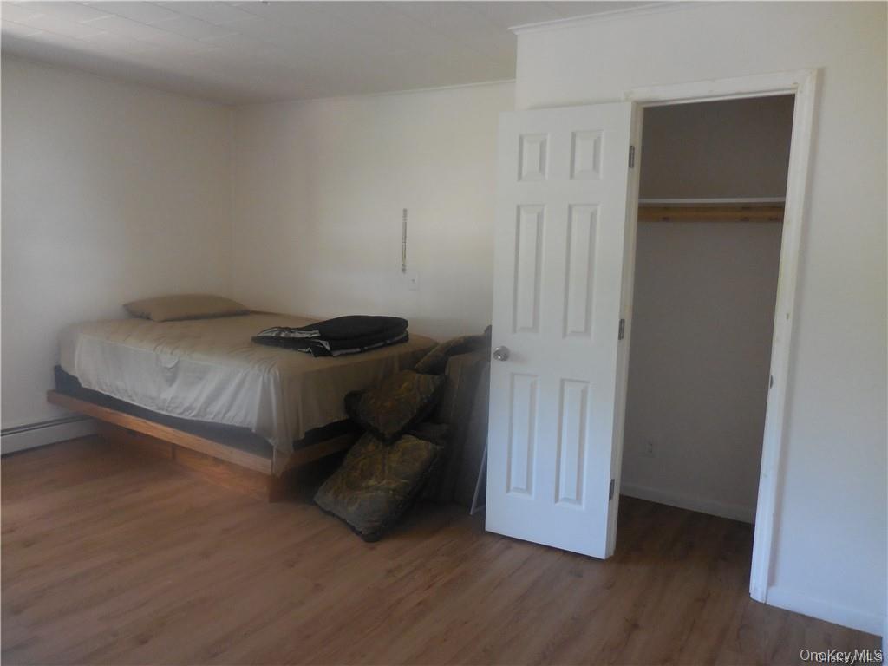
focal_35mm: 25
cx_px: 444
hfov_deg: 69.4
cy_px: 333
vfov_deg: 54.9
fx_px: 641
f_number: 3.3
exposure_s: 1/30
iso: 360
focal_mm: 4.5
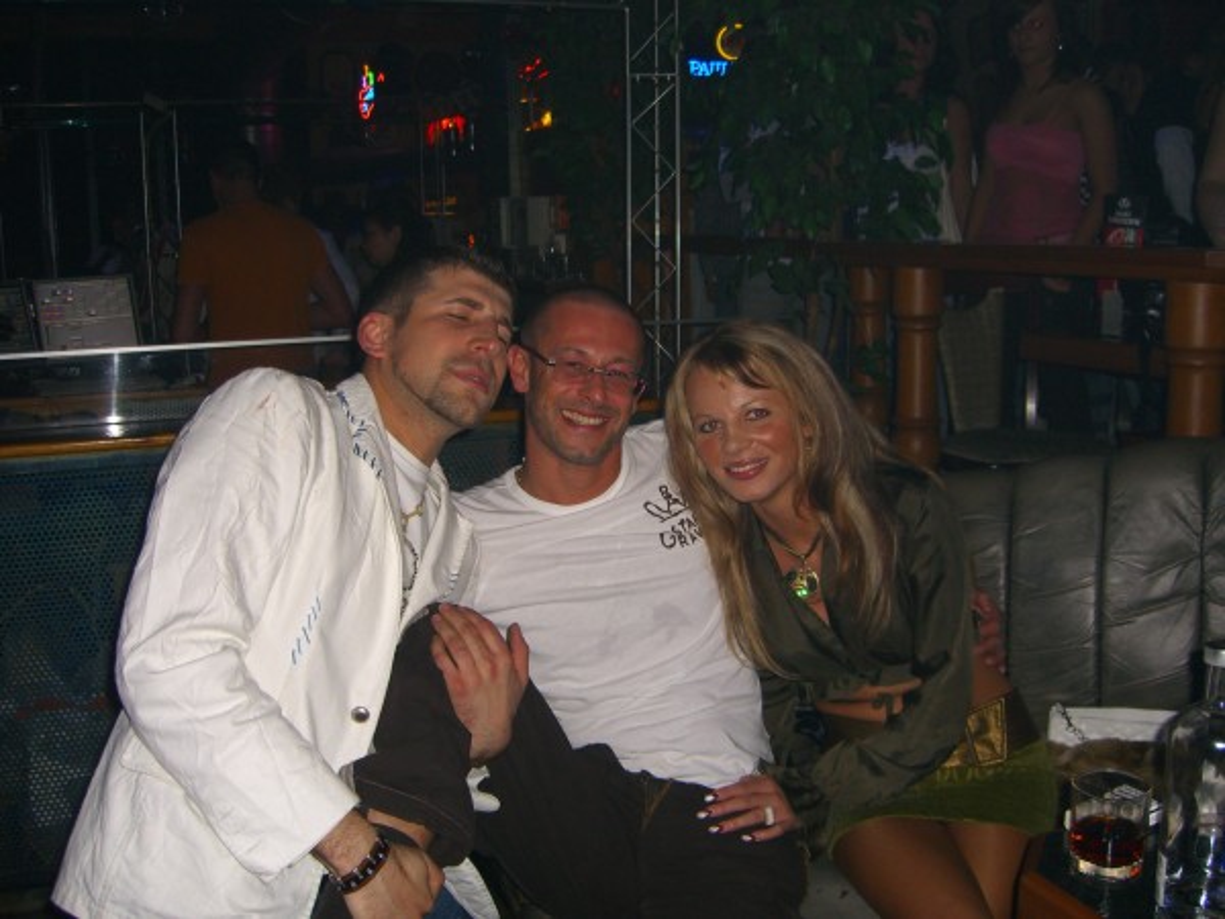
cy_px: 460
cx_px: 612
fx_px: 1345
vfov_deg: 37.7
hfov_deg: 49.0
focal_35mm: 38
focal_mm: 7.9
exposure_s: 1/60
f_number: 2.8
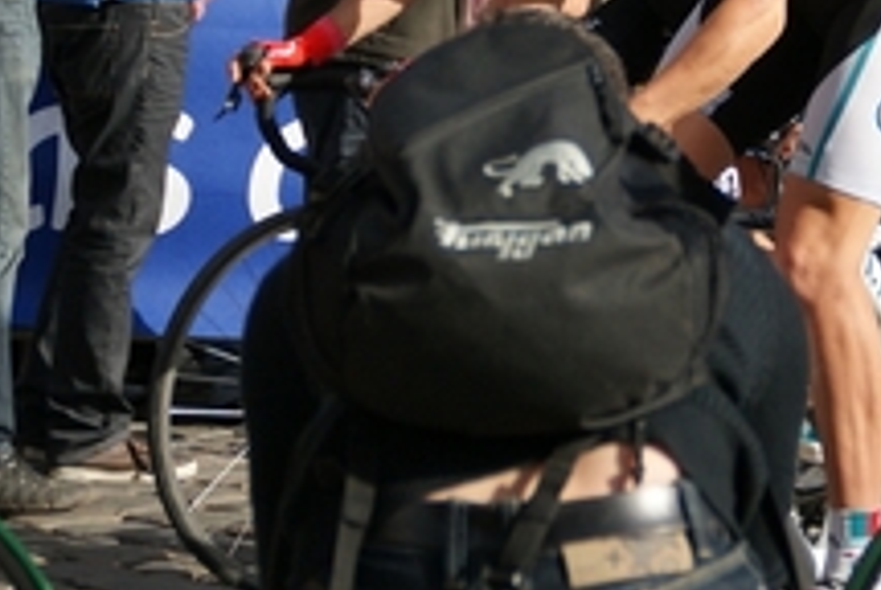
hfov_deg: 8.9
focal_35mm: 230
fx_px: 5646
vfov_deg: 6.0
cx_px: 693
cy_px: -12
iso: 200
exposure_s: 1/1000
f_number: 5
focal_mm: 55
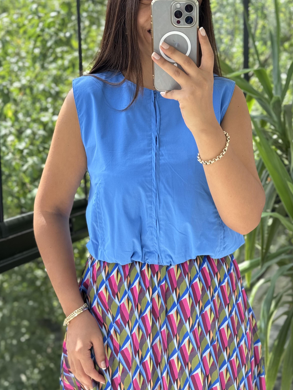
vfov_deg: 31.2
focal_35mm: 62
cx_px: 181
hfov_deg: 23.6
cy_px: 179
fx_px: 700
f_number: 1.78
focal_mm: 6.76
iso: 64
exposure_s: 1/231
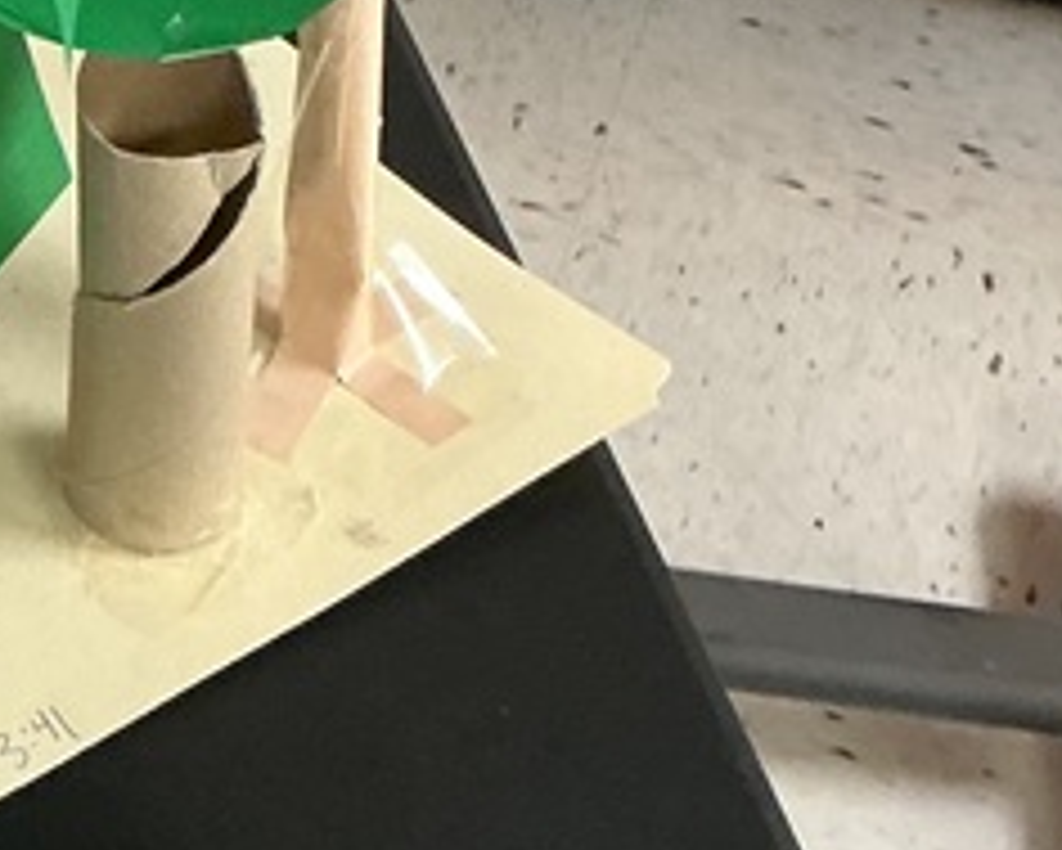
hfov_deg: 14.7
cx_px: -459
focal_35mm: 123
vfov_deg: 11.9
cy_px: -463
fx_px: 3868
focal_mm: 3
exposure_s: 1/40
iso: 200
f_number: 1.8
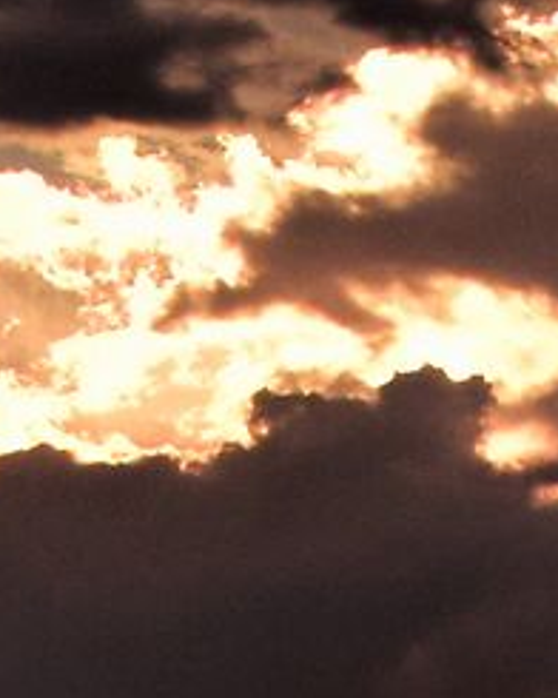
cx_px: 840
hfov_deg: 1.9
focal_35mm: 829
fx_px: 17113
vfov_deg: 2.3
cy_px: 1114
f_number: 11
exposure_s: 1/400
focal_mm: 60
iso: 400
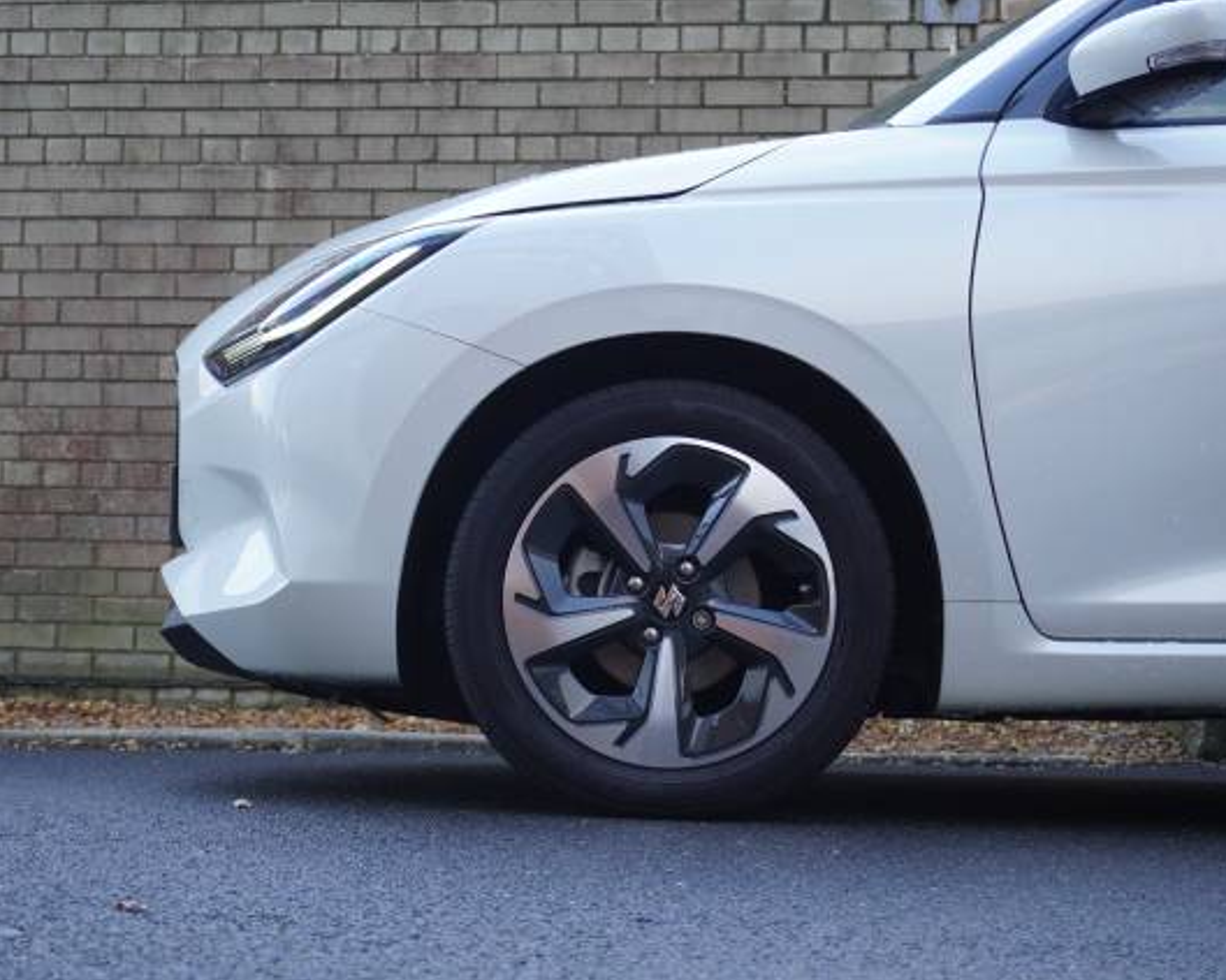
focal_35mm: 60
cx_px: 570
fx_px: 2161
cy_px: 491
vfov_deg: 25.6
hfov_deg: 31.7
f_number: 5.6
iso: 1000
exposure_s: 1/160
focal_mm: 35
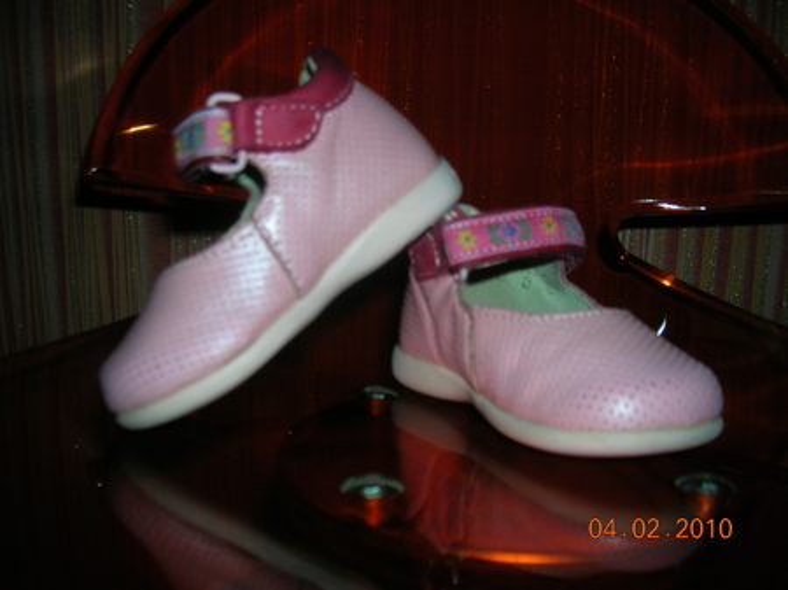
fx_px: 774
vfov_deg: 41.8
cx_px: 394
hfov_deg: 54.0
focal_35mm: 34
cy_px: 295
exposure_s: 1/60.1
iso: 50
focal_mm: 5.7
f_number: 2.9
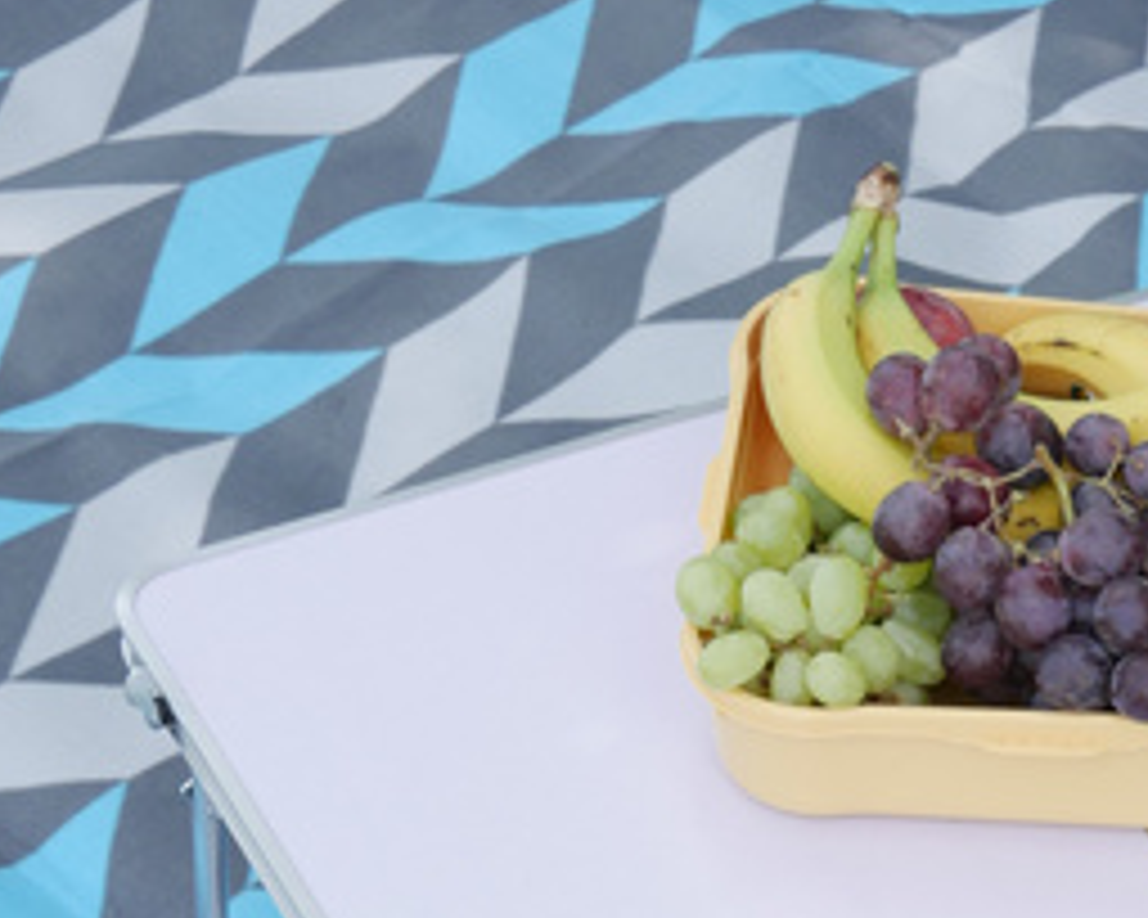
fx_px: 3907
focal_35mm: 115
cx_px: 968
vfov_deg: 13.0
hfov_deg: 16.6
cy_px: 1130
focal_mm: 25
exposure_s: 1/400
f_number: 5.5
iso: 400
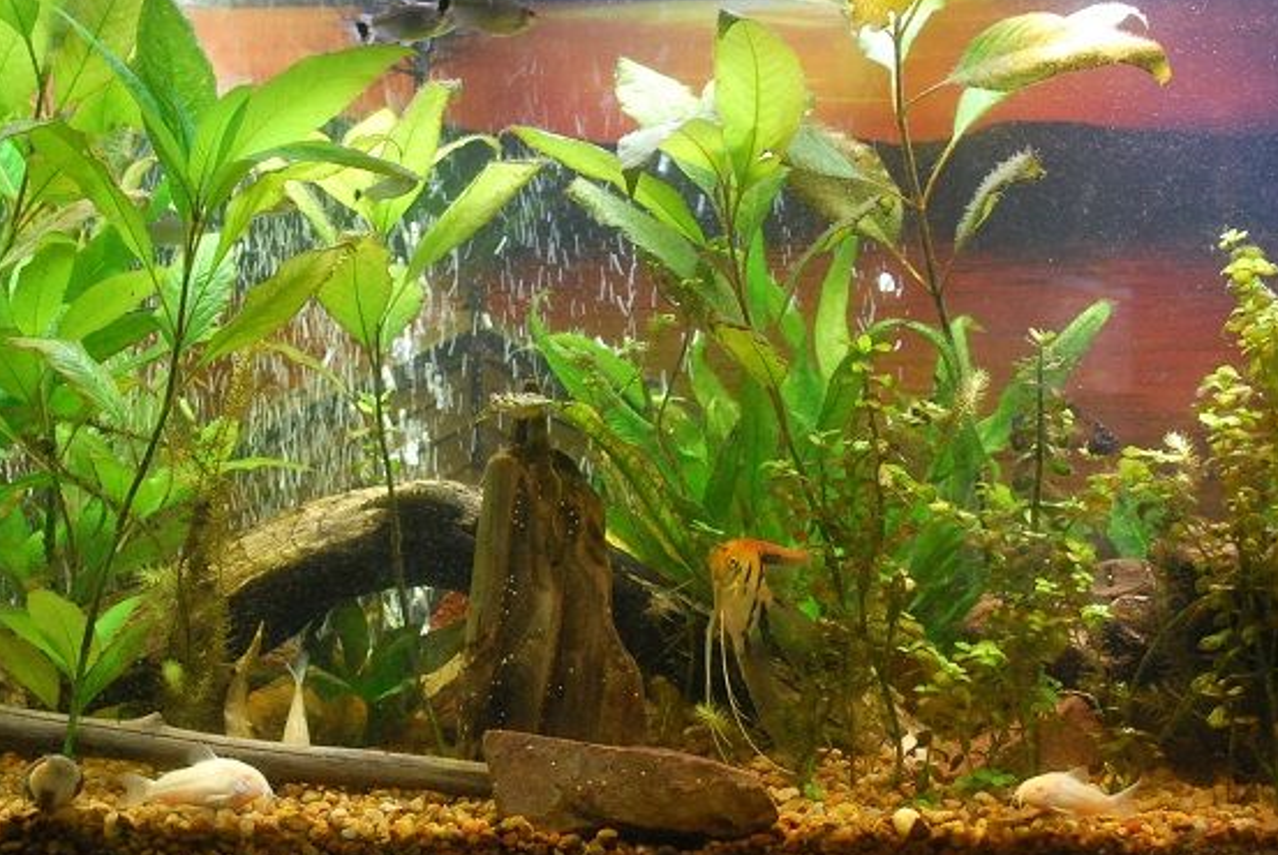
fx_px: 2239
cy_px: 344
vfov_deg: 21.6
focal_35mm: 63
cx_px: 596
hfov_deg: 31.8
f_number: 3.8
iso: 720
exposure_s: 1/30
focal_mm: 20
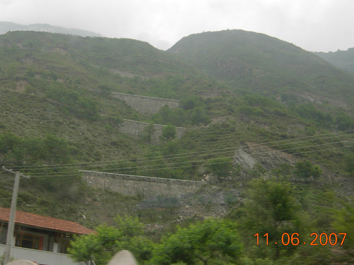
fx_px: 532
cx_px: 169
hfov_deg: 36.8
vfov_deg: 27.8
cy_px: 88
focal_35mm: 52
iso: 50
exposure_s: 1/144
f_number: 2.7
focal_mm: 7.5
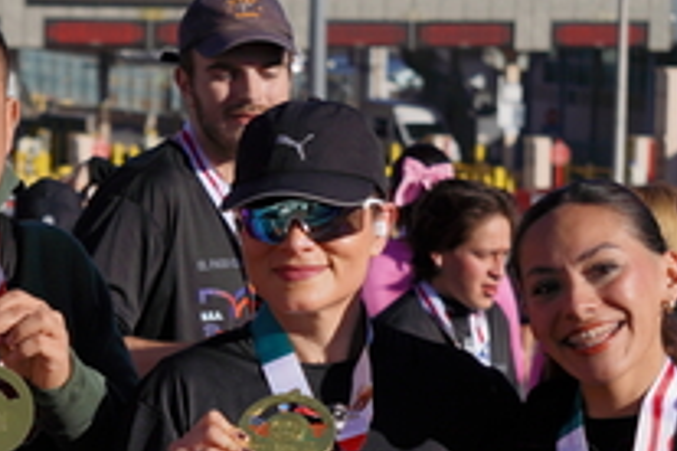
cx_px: 150
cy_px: 456
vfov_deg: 6.2
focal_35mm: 221
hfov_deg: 9.3
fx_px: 4160
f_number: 5.6
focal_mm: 61
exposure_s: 1/2000
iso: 100
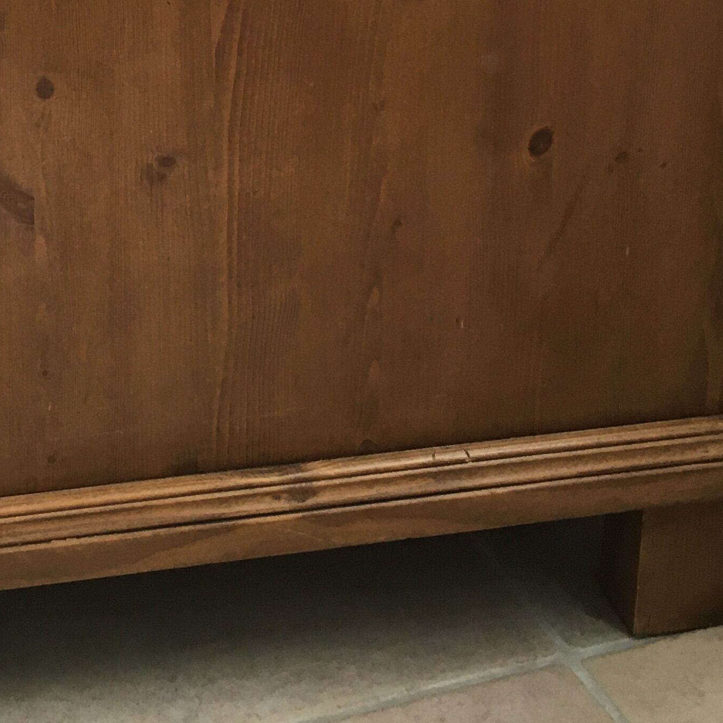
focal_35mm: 76
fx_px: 1796
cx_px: 137
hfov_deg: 22.4
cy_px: -213
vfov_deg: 20.8
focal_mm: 4.15
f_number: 2.2
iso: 50
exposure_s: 1/33
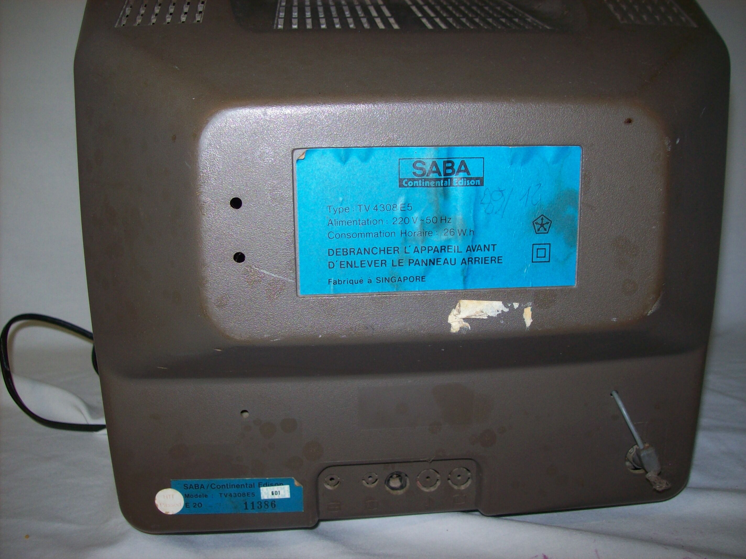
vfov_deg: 39.6
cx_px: 373
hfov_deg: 51.4
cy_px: 280
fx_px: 776
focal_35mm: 36
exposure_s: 1/64
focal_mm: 6
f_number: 2.7
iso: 80
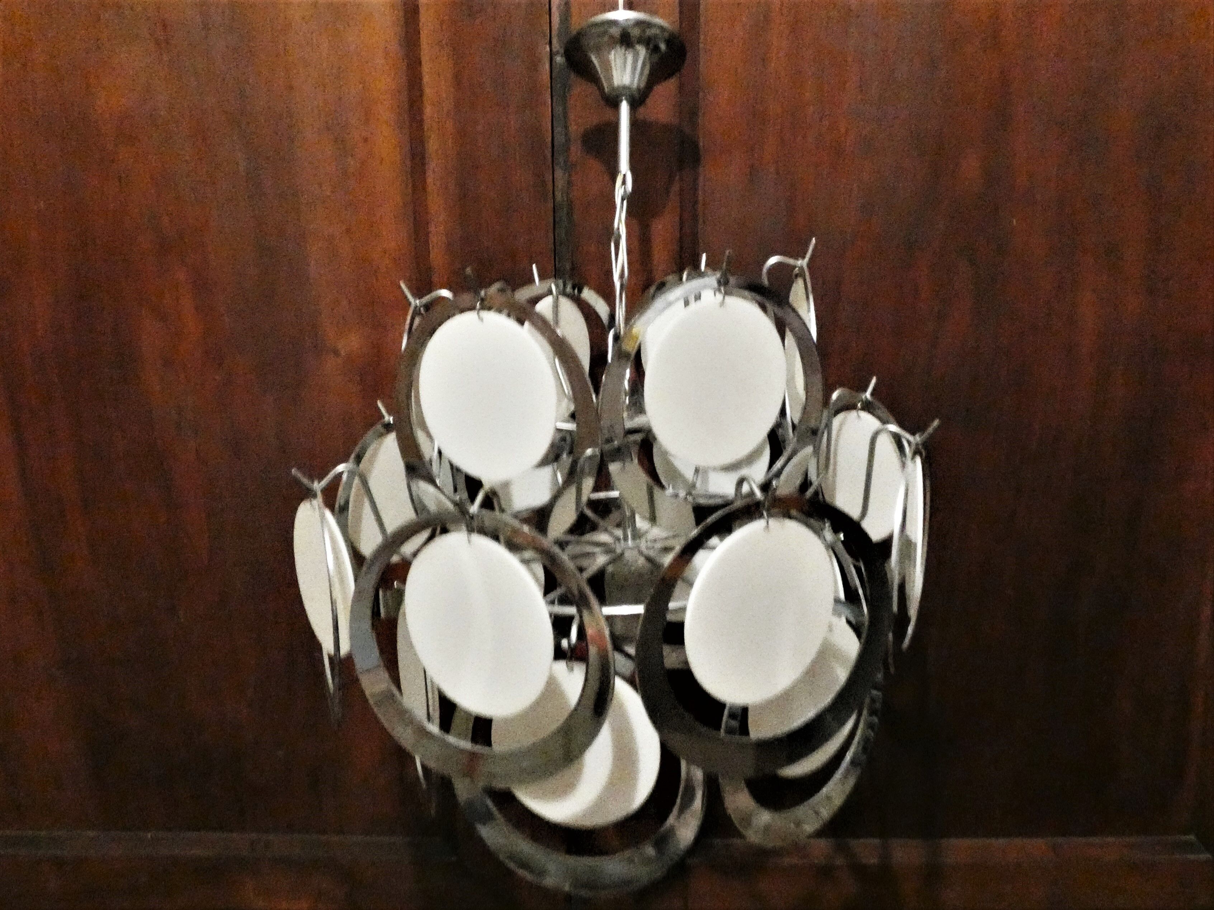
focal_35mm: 20
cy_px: 455
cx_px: 607
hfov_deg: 81.7
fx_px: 701
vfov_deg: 66.0
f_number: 2.8
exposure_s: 1/15
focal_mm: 3.6
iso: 1600
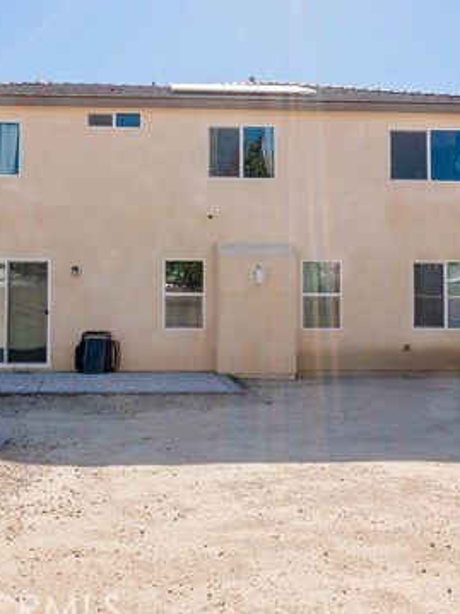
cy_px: 269
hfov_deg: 39.4
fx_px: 638
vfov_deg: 51.2
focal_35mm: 36
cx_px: 180
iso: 200
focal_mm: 14
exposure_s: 1/250
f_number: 16
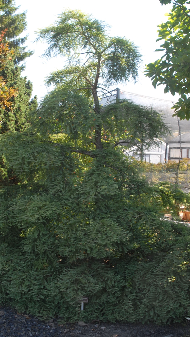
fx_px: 403
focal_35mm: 45
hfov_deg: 26.5
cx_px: 75
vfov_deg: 45.5
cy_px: 171
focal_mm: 28
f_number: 6.3
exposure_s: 1/160
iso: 400
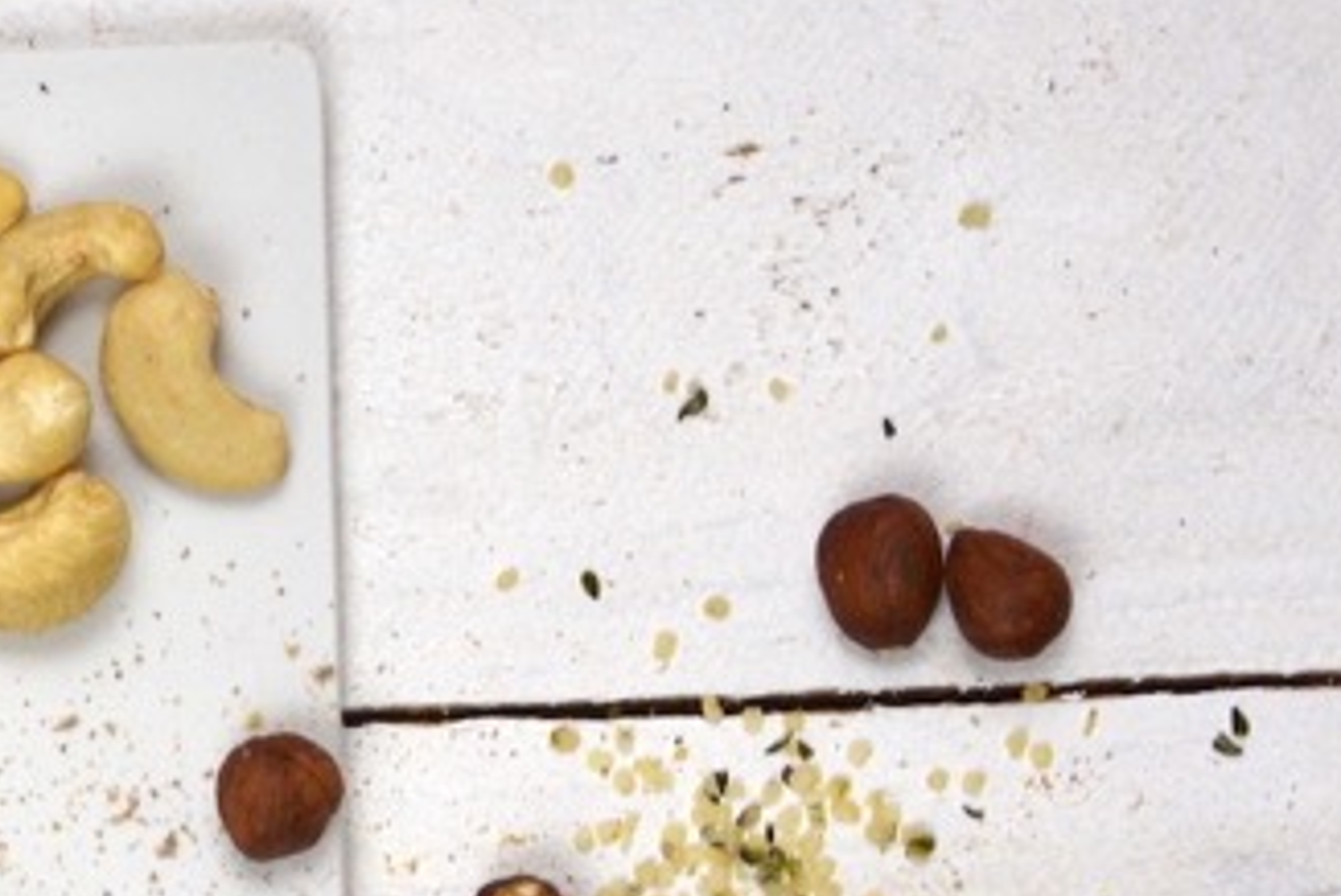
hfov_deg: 10.1
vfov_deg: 6.8
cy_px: 1309
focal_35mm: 200
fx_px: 7456
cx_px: -374
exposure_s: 1/60
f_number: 4.2
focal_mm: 34
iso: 400
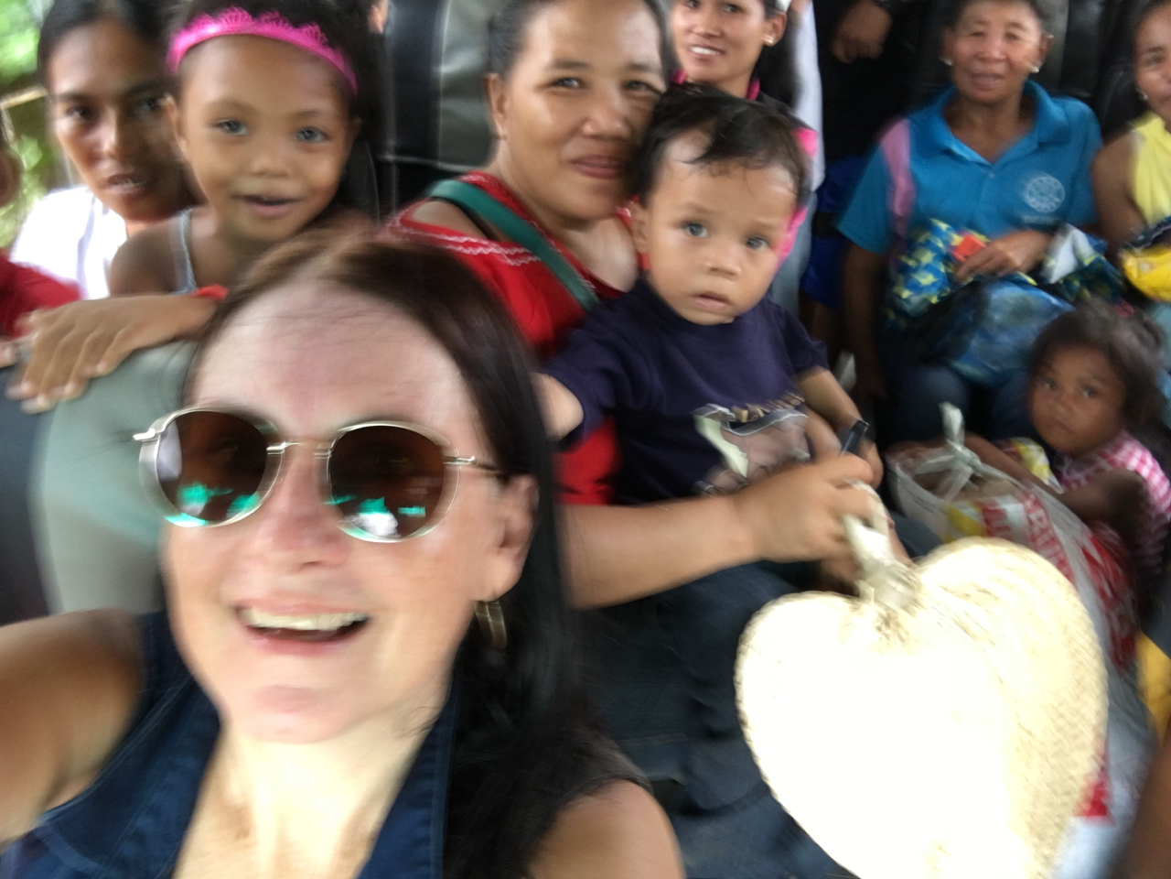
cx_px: 586
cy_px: 440
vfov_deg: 45.4
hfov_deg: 58.4
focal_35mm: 31
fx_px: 1049
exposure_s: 1/17
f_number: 2.2
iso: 32
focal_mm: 2.65
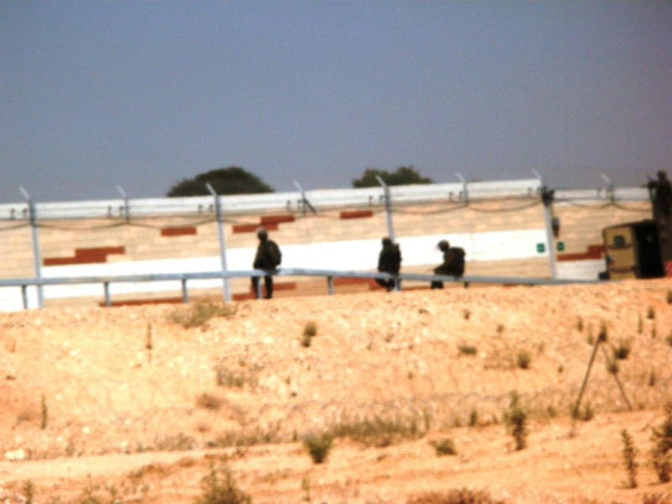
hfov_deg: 11.0
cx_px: 336
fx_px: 3494
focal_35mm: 180
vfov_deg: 8.2
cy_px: 252
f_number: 8.8
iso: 100
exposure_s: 1/1000
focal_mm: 31.5
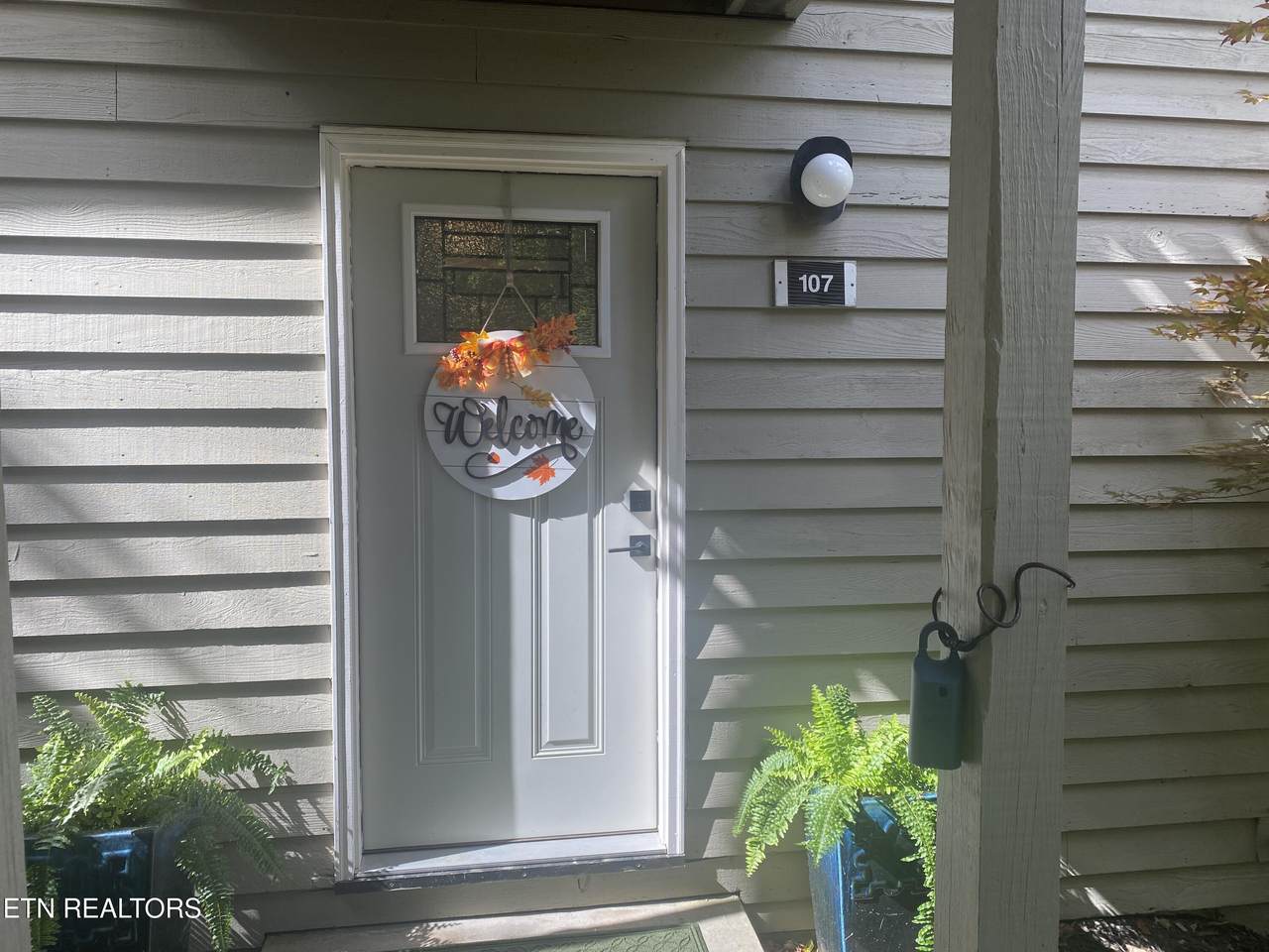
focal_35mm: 26
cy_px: 476
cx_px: 634
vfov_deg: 53.1
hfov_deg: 67.3
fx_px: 953
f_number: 1.8
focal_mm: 4.25
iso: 32
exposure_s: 1/585
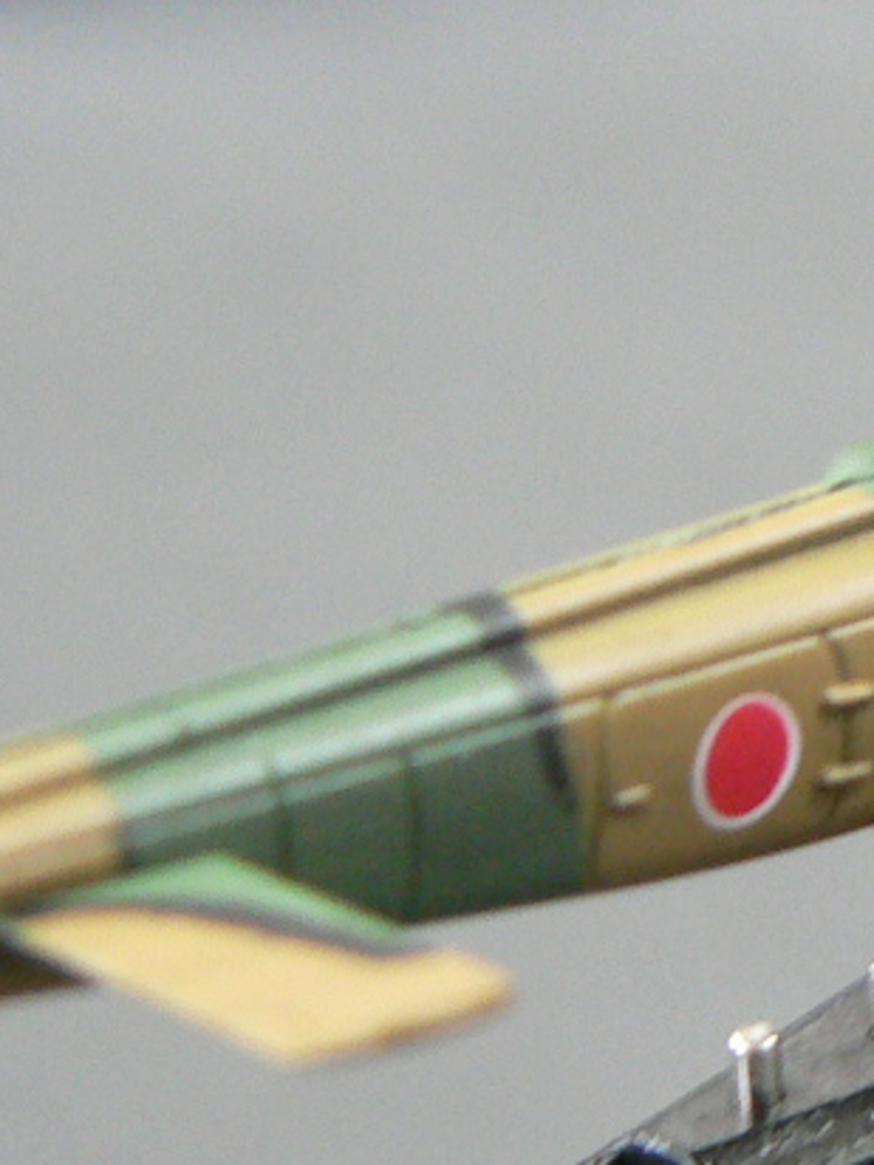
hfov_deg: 6.5
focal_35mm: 227
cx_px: 1191
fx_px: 7642
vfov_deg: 8.7
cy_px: 642
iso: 200
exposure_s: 1/5
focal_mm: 12.2
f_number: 2.8
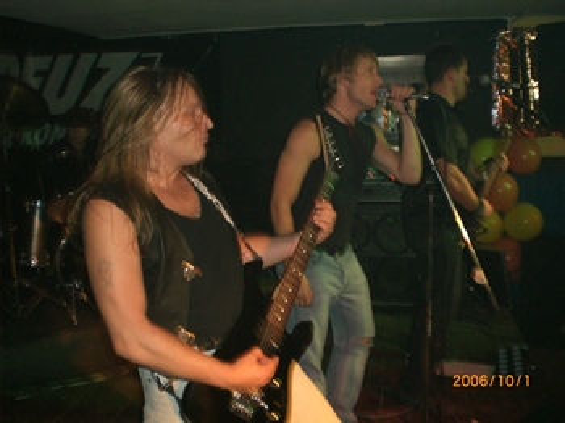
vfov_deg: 37.7
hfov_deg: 49.0
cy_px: 212
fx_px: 620
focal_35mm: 38
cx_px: 282
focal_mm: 6.3
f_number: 3.1
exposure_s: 1/30
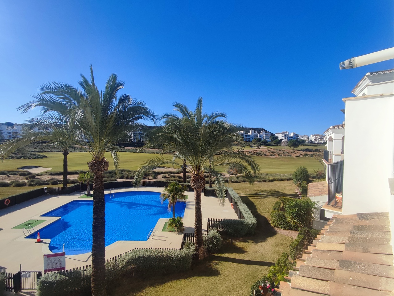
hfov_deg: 94.5
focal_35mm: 16
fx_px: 182
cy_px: 148
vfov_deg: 78.2
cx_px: 197
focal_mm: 1.65
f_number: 2.2
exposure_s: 1/2281
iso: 50
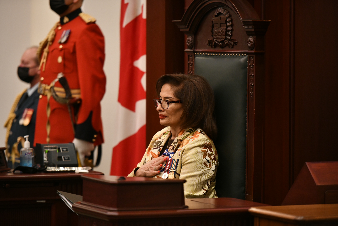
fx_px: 1737
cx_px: 169
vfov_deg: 7.4
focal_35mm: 185
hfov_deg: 11.1
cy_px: 113
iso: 3200
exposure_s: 1/400
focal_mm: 185
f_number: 2.8
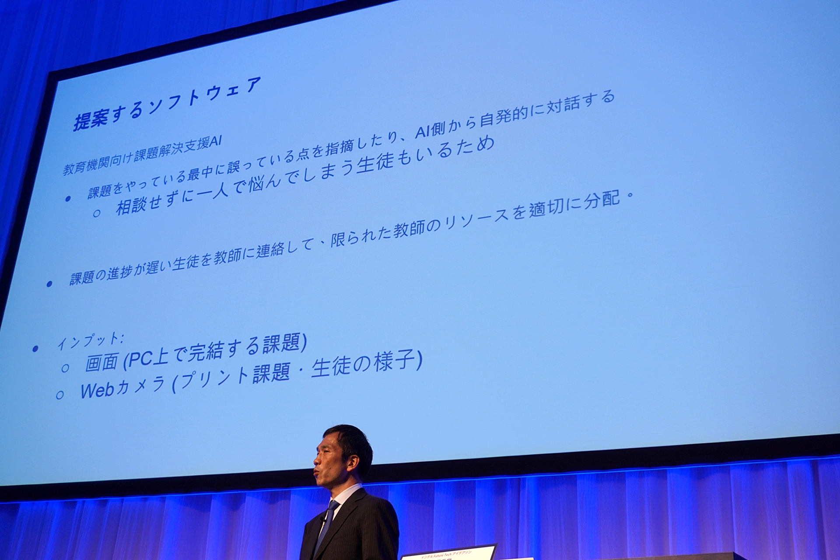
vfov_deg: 30.8
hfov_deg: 45.0
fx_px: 1015
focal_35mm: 44
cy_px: 280
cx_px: 420
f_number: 4.5
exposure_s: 1/160
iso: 320
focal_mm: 29
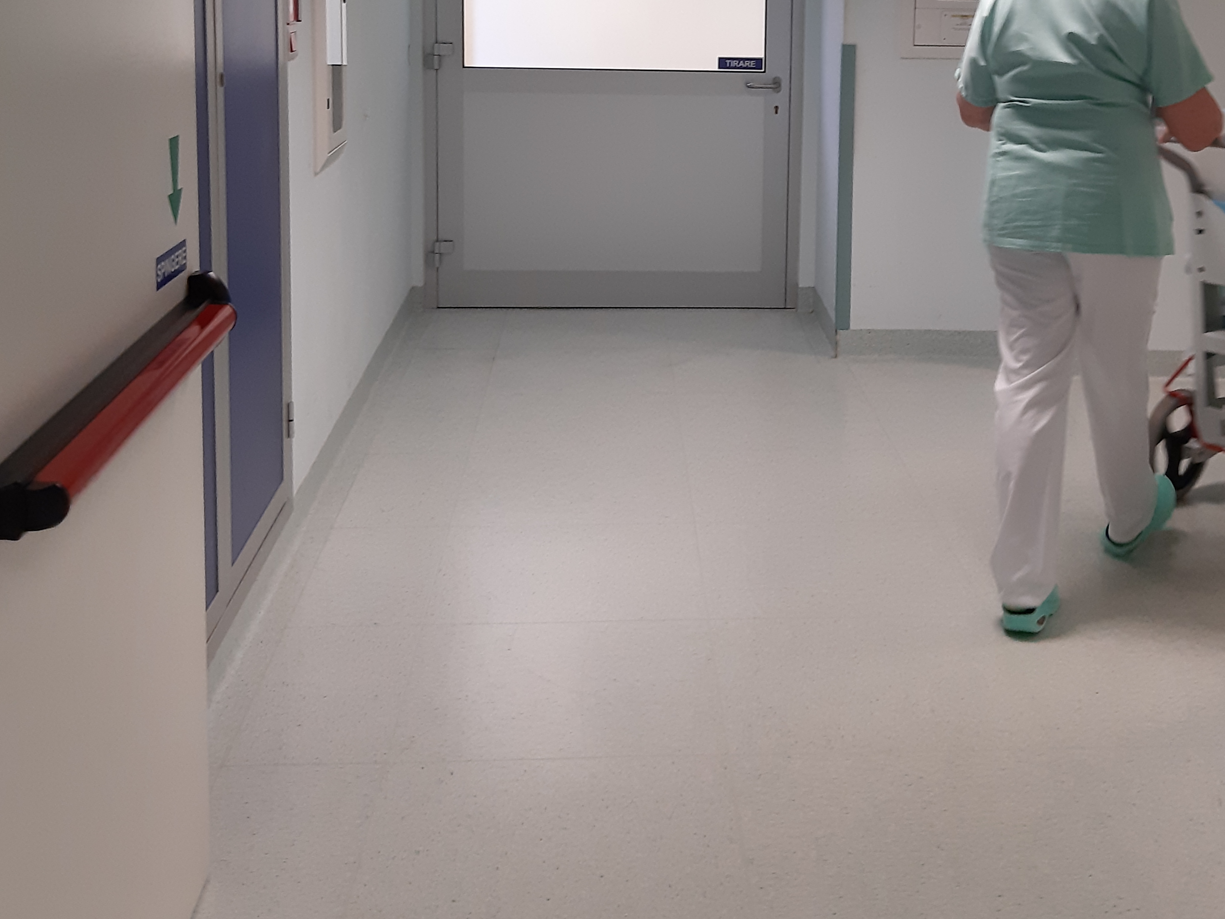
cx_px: 758
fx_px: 1699
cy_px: 159
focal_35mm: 48
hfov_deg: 39.4
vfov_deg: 29.4
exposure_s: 1/50
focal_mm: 3.93
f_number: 1.7
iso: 125
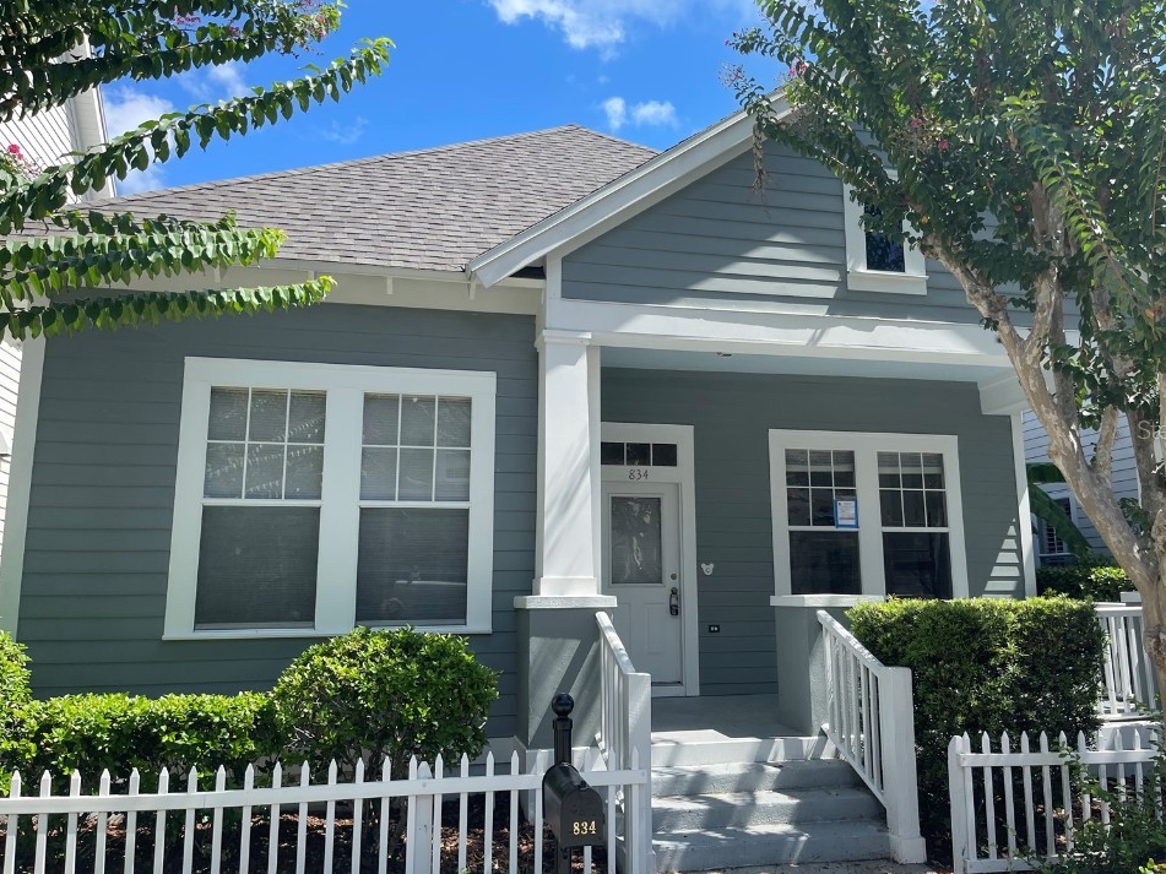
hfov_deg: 63.4
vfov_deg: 49.7
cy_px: 429
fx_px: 943
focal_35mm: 28
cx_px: 625
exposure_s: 1/1553
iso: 32
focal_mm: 5.1
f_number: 1.6
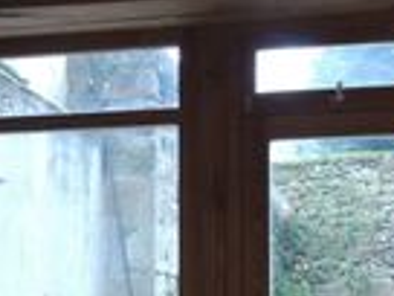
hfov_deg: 18.1
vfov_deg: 13.7
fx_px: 1206
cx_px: 9
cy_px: 305
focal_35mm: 106
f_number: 3
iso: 560
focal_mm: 4.3
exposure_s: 1/15
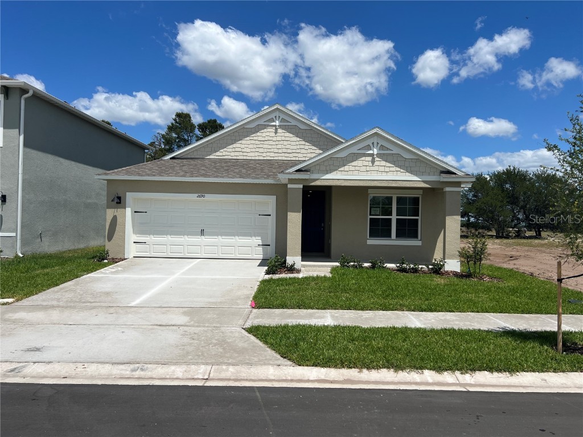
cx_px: 292
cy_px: 218
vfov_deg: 53.1
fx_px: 438
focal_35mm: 26
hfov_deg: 67.3
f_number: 1.5
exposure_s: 1/8696
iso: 50
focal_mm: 5.7
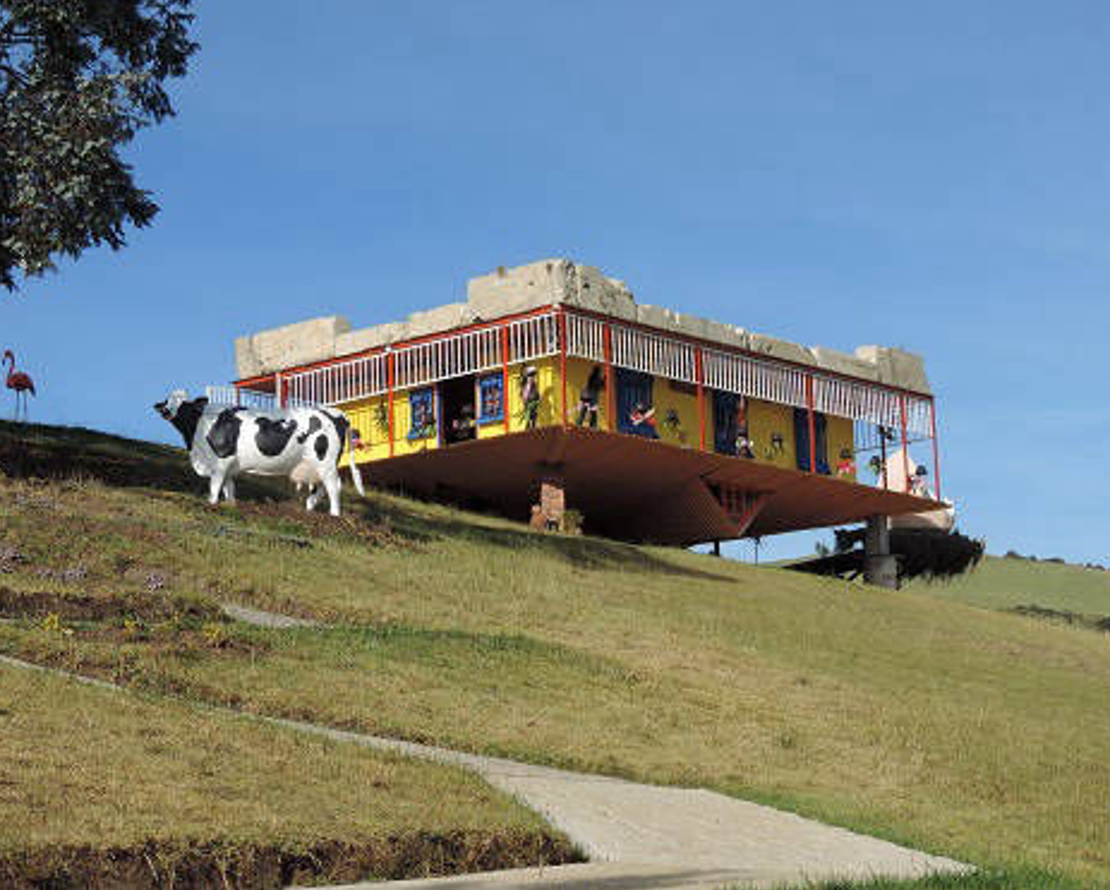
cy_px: 447
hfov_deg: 24.1
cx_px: 590
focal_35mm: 79
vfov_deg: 19.4
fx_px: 2597
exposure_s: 1/800
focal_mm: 13.3
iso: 80
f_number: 3.9
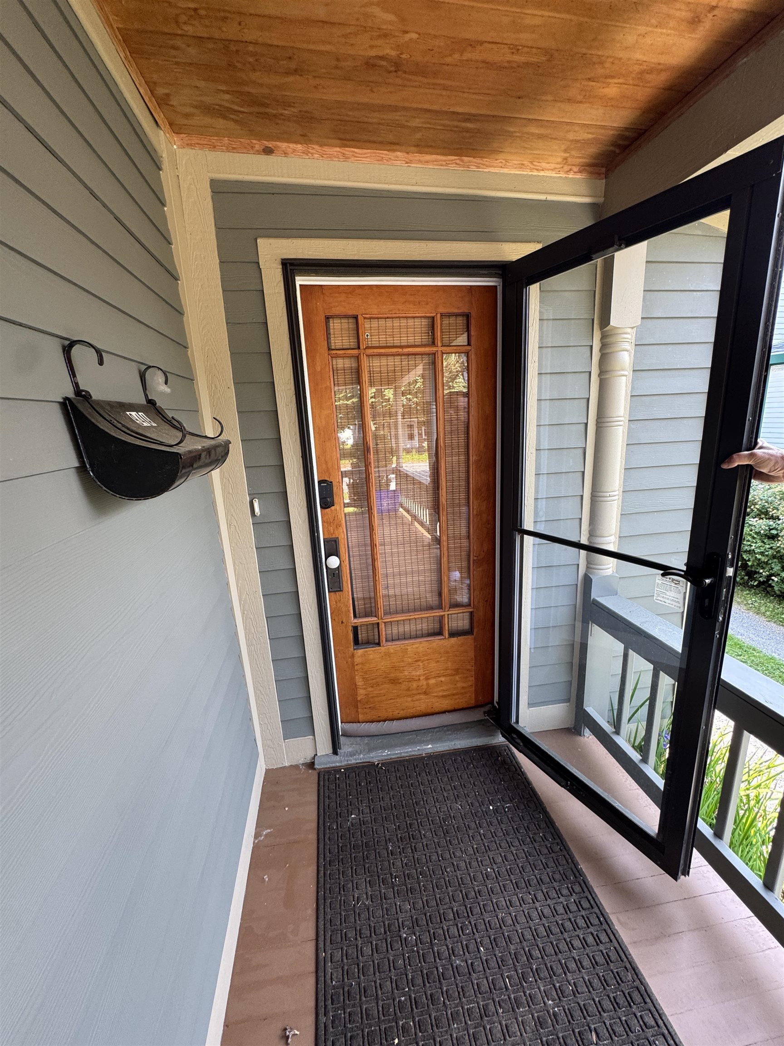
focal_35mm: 14
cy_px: 523
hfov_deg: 85.7
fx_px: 423
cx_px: 392
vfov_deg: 102.1
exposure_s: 1/99
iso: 125
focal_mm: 2.22
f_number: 2.2
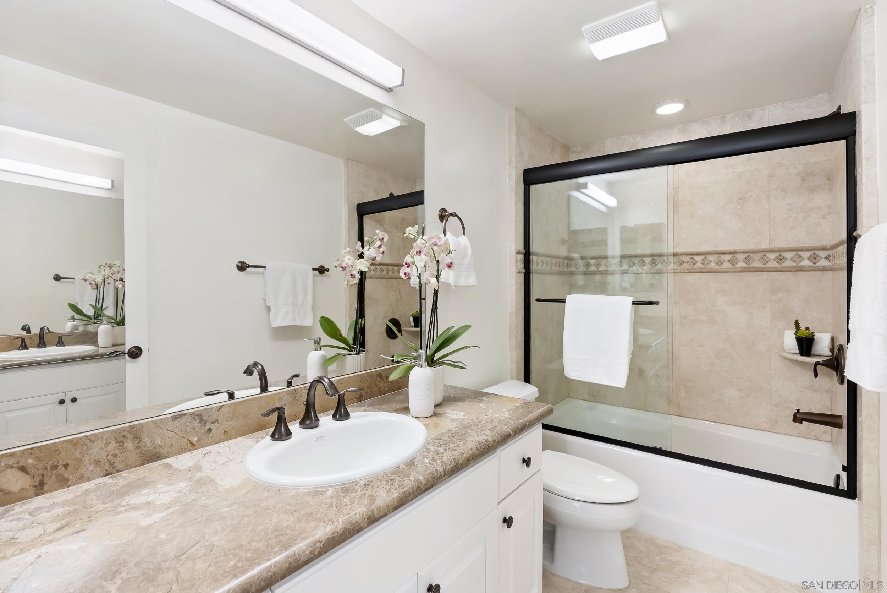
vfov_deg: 73.8
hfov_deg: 96.7
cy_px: 296
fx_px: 394
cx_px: 444
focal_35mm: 16
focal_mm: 16
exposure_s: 1/10
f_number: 8
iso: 500
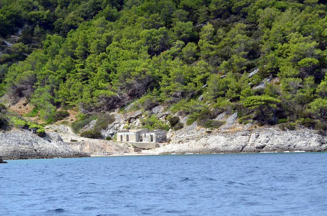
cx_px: 164
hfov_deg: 8.3
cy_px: 108
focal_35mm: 248
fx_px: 2243
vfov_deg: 5.5
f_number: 5.6
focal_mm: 165
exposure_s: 1/8000
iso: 1400
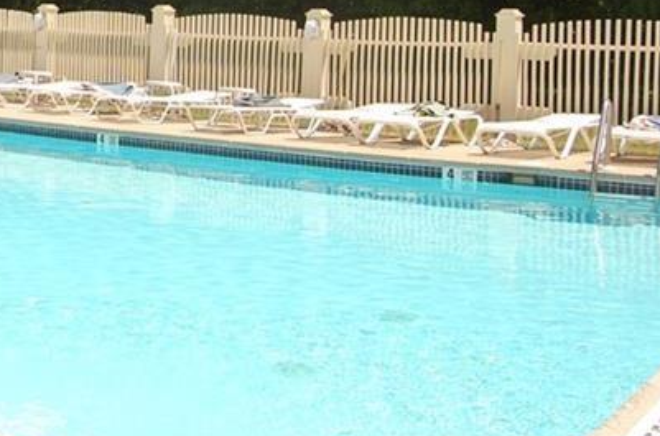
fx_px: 1262
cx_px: -91
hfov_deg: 26.6
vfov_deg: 19.1
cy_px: 12
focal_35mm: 69
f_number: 9
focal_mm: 18
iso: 200
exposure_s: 1/320
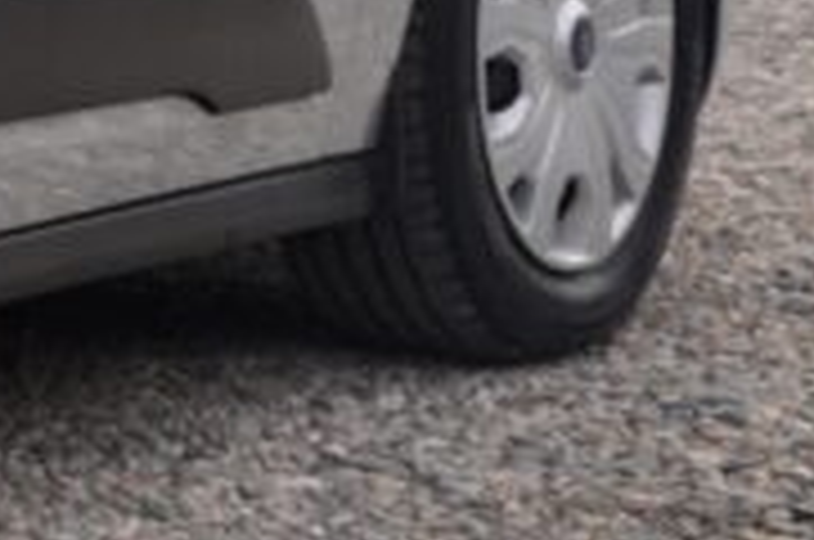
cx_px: -1430
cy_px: -518
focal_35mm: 288
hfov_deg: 6.6
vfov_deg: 4.7
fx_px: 6500
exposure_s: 1/320
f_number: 9
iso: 500
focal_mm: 34
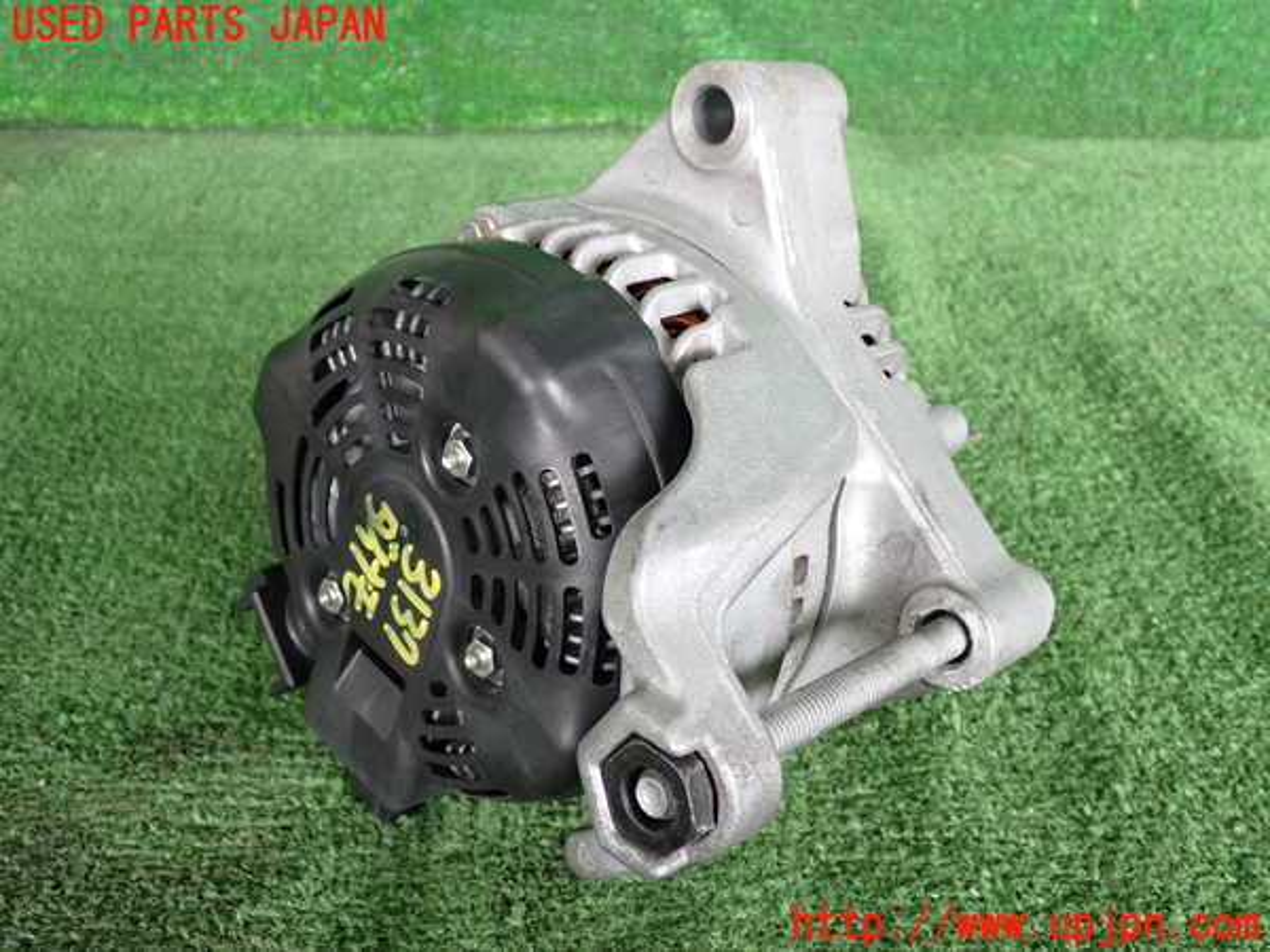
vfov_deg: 35.1
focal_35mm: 41
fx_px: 1504
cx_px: 635
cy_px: 476
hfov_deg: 45.8
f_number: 2.8
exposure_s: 1/125
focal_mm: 7.31
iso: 250
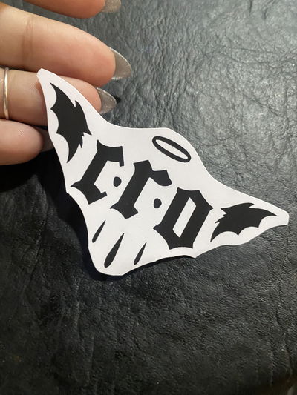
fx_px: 286
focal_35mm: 25
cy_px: 198
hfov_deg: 54.9
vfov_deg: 69.4
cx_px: 148
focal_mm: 4.25
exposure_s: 1/33
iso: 500
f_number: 1.8
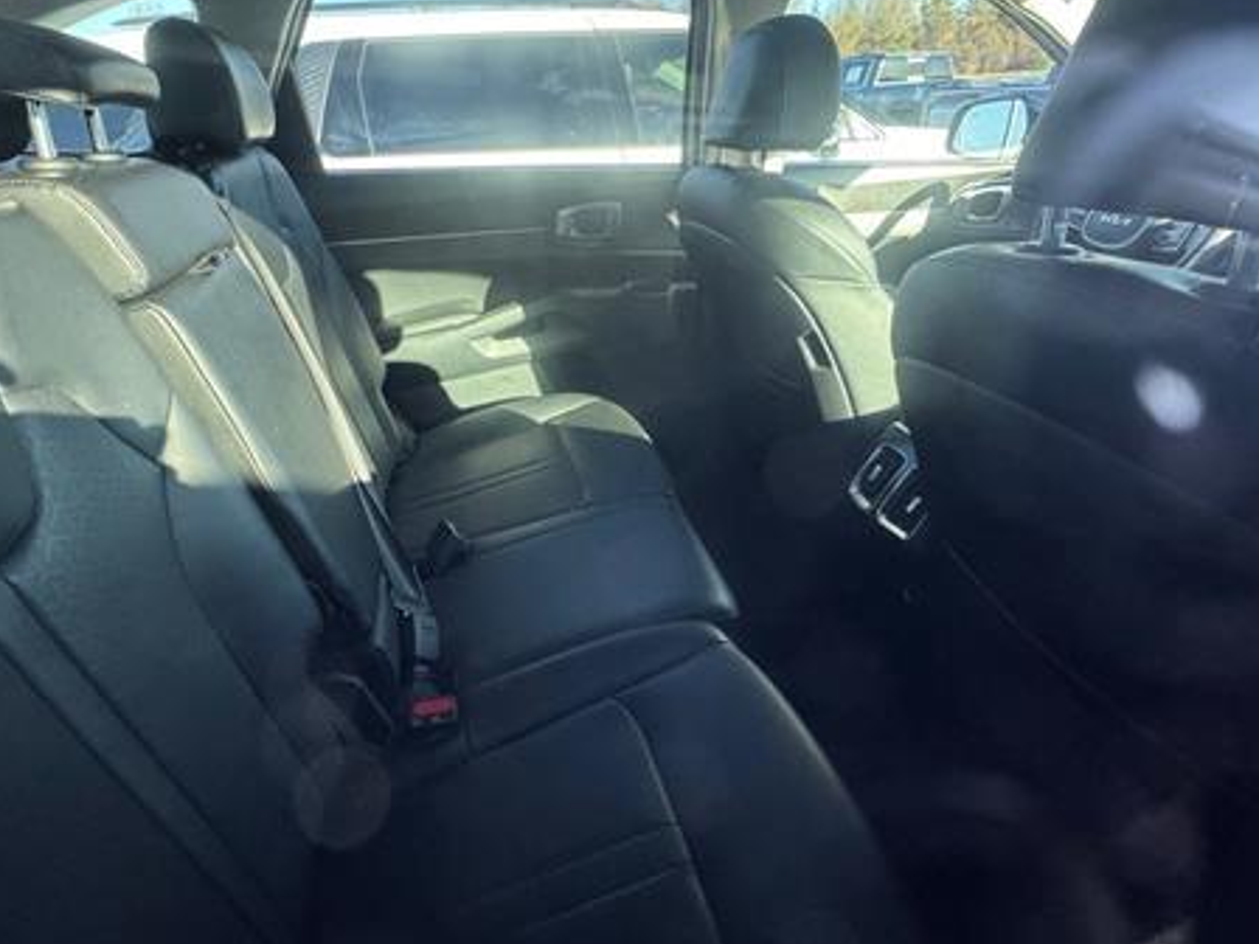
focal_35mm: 20
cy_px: 405
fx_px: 727
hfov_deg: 81.5
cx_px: 570
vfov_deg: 65.7
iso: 800
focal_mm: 2.22
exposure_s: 1/60
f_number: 2.2
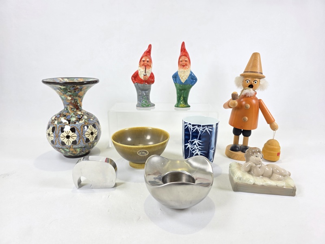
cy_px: 122
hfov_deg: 73.9
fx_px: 216
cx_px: 162
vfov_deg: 58.9
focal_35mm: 23
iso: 40
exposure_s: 1/180
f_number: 1.7
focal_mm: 6.3
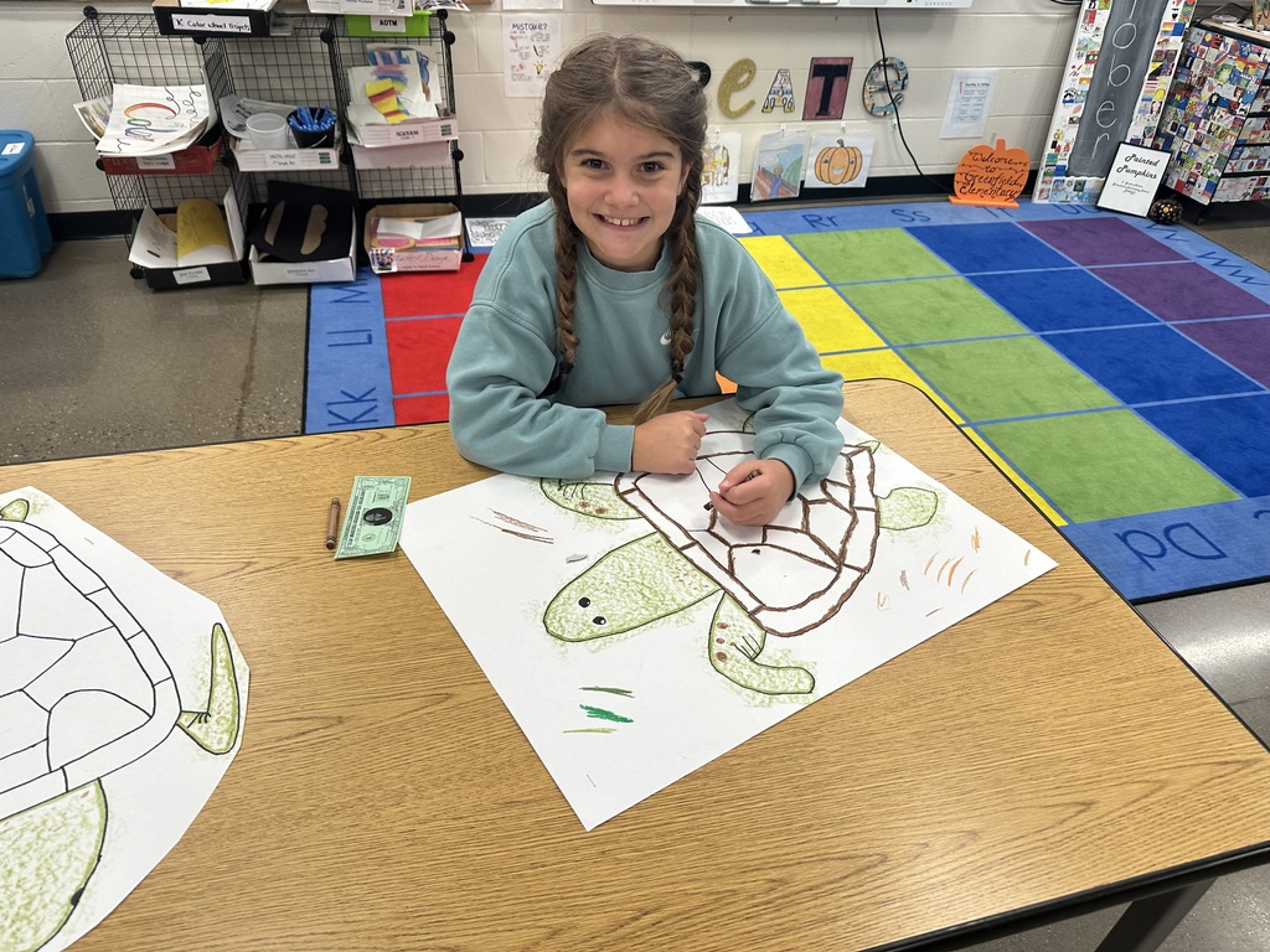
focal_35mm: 24
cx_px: 635
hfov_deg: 71.6
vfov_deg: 56.8
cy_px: 476
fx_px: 881
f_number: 1.78
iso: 100
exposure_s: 1/100
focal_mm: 6.86
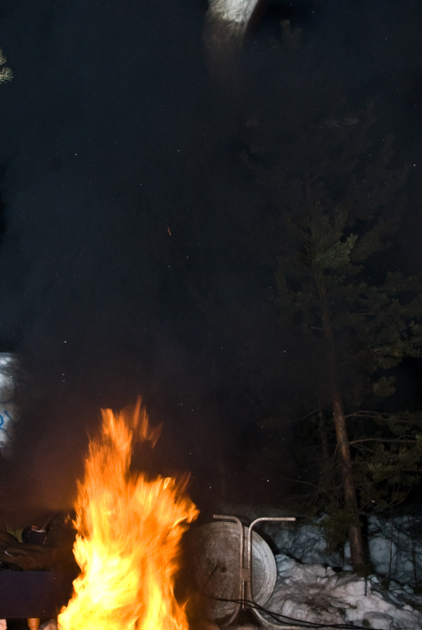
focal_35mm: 56
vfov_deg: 35.5
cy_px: 265
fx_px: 981
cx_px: 141
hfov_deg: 24.2
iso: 400
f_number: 8
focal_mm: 20
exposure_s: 1/50
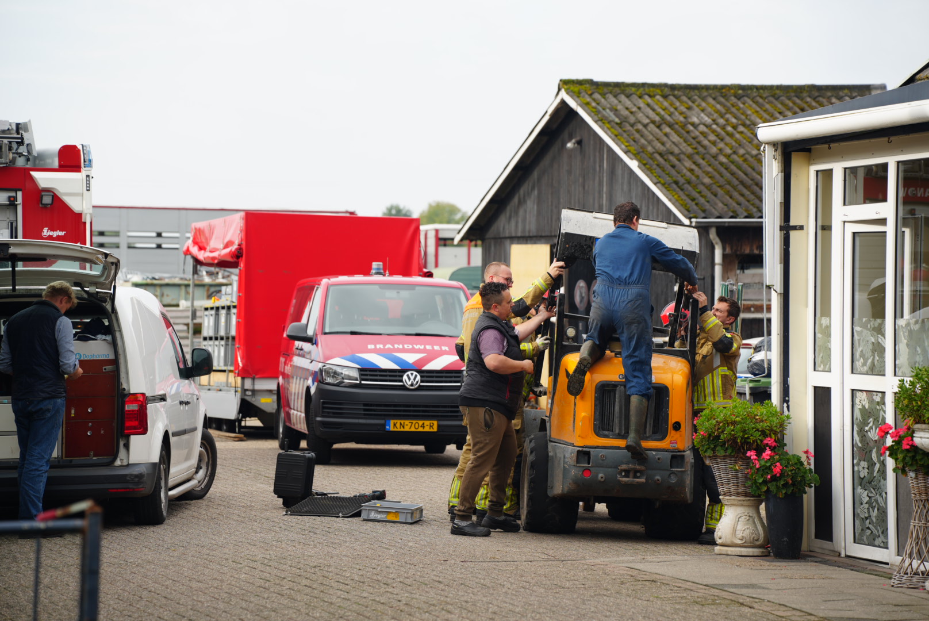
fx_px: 3486
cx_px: 464
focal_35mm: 135
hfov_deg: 15.2
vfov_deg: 10.2
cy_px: 310
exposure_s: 1/160
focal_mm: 135
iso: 100
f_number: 4.5
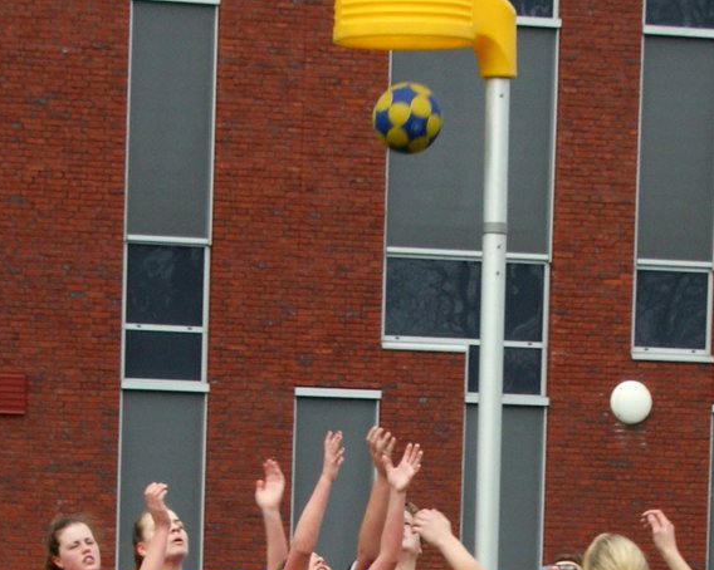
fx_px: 2514
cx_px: 595
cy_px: 587
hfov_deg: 16.0
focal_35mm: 119
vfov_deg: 12.8
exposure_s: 1/250
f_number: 9
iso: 200
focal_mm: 30
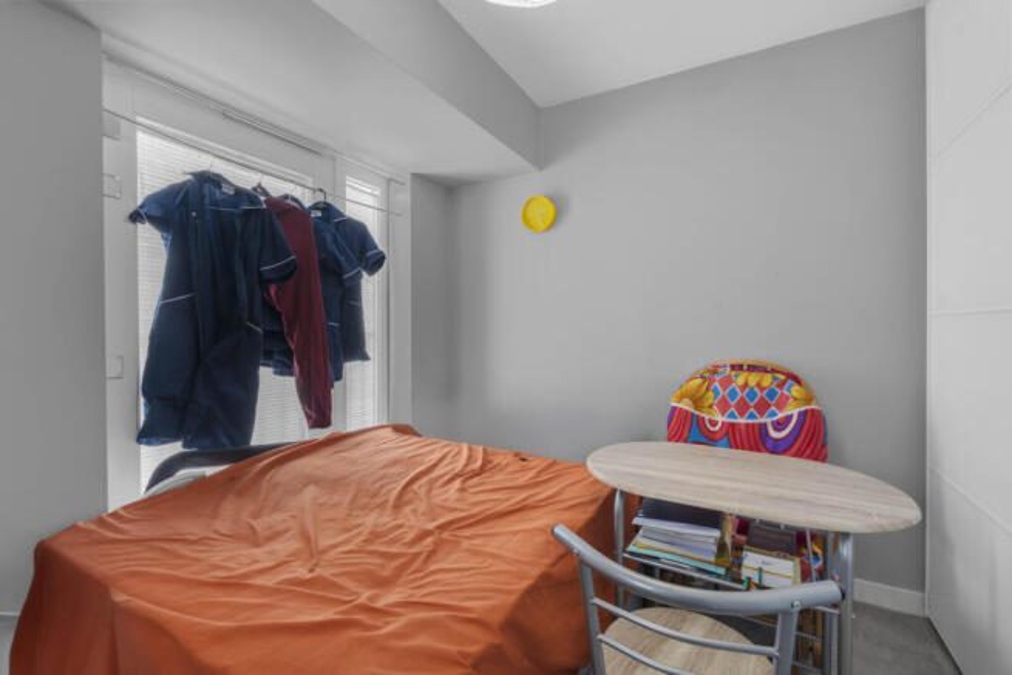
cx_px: 506
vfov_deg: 72.1
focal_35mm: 16
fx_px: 464
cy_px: 338
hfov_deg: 95.0
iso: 320
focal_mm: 16.5
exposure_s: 1.3
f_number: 8
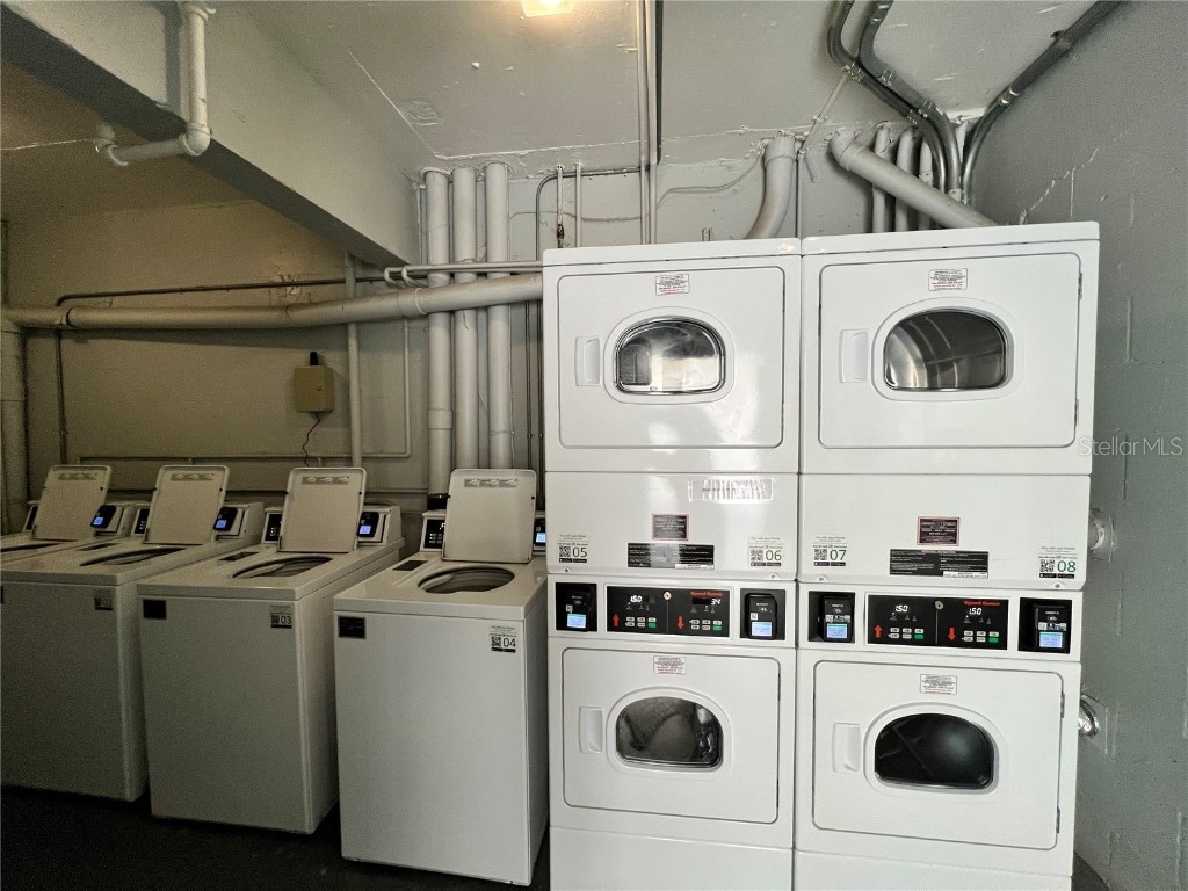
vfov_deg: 89.9
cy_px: 446
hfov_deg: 106.2
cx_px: 594
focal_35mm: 13
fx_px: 446
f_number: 1.8
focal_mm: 1.57
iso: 160
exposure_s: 1/60
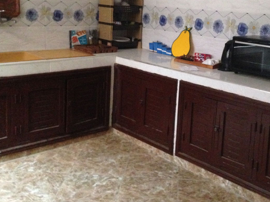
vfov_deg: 28.3
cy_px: 62
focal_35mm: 51
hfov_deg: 37.3
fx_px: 398
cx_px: 170
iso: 800
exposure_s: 1/15
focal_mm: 4.12
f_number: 2.4
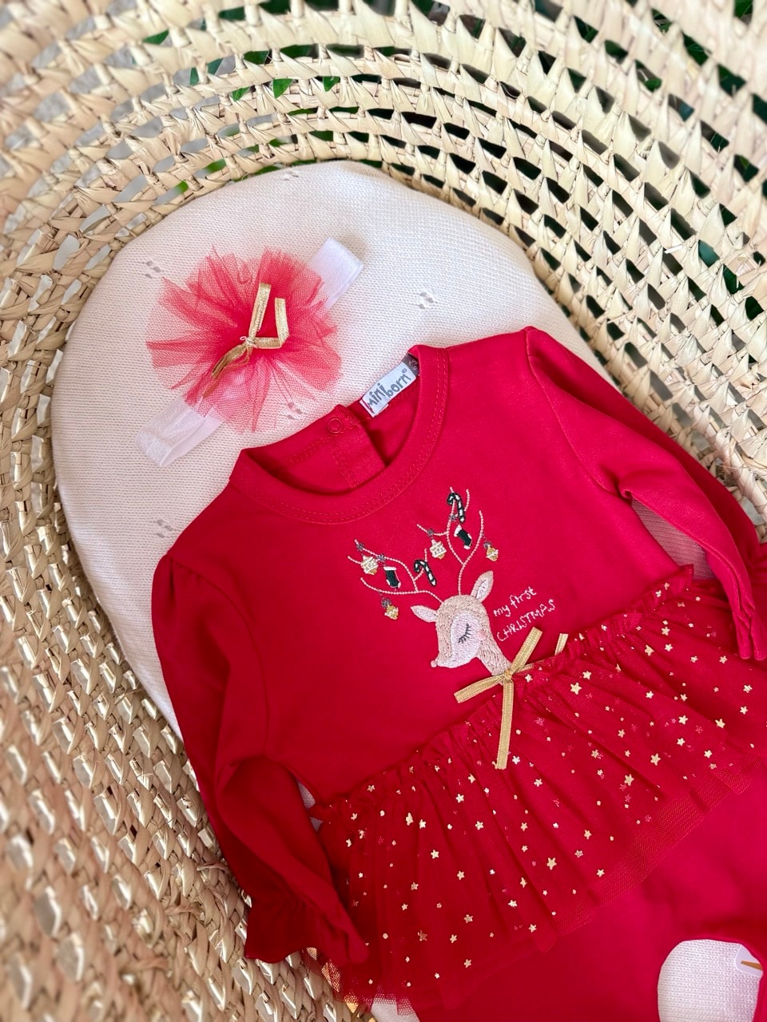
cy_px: 511
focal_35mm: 24
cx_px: 384
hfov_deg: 56.8
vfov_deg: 71.6
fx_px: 709
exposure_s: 1/114
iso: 200
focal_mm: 6.76
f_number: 1.78
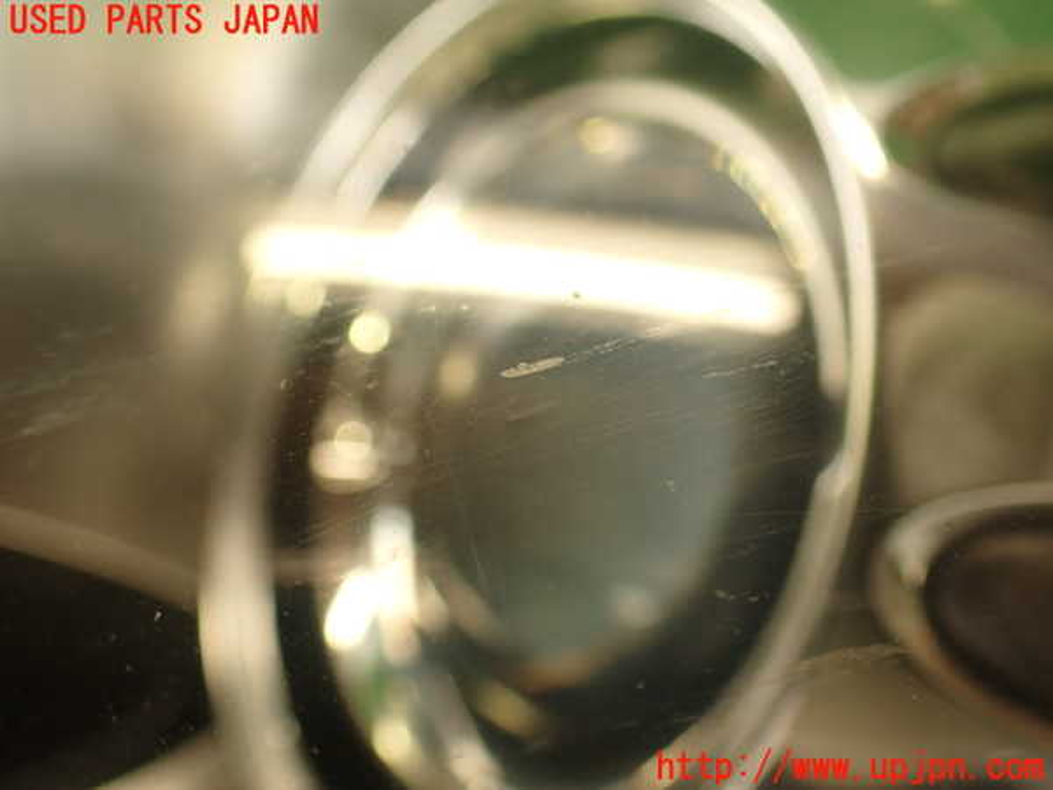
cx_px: 526
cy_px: 395
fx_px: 973
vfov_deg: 44.2
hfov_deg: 56.8
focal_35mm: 32
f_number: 2.4
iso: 160
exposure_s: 1/60
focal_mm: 5.79
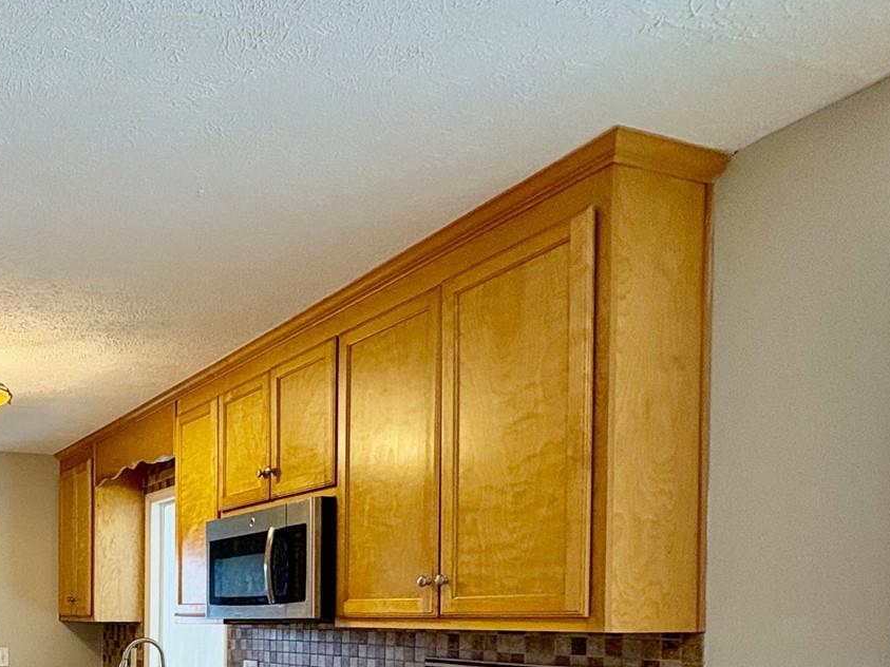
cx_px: 87
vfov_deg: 38.1
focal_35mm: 34
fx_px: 874
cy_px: 633
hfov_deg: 48.2
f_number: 2.2
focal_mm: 2.22
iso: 250
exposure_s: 1/60
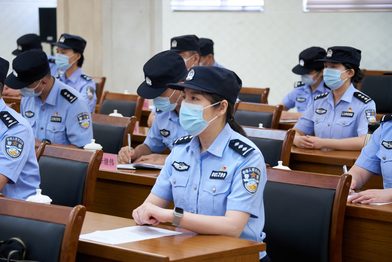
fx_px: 1307
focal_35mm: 120
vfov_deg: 11.4
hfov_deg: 17.1
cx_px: 196
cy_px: 131
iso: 2500
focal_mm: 120
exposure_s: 1/125
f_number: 5.6
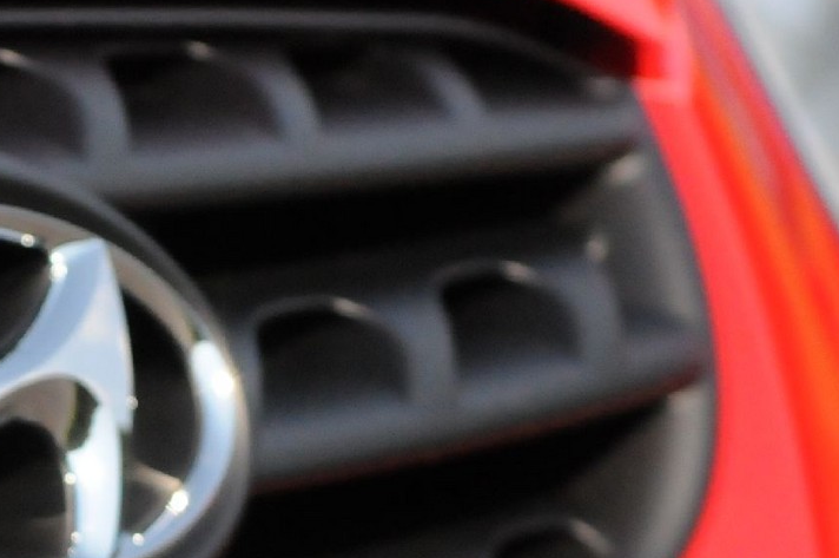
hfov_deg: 5.7
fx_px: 8334
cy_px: 304
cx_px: -297
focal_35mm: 358
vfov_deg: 3.8
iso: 2000
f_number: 5.6
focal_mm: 68
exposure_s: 1/8000
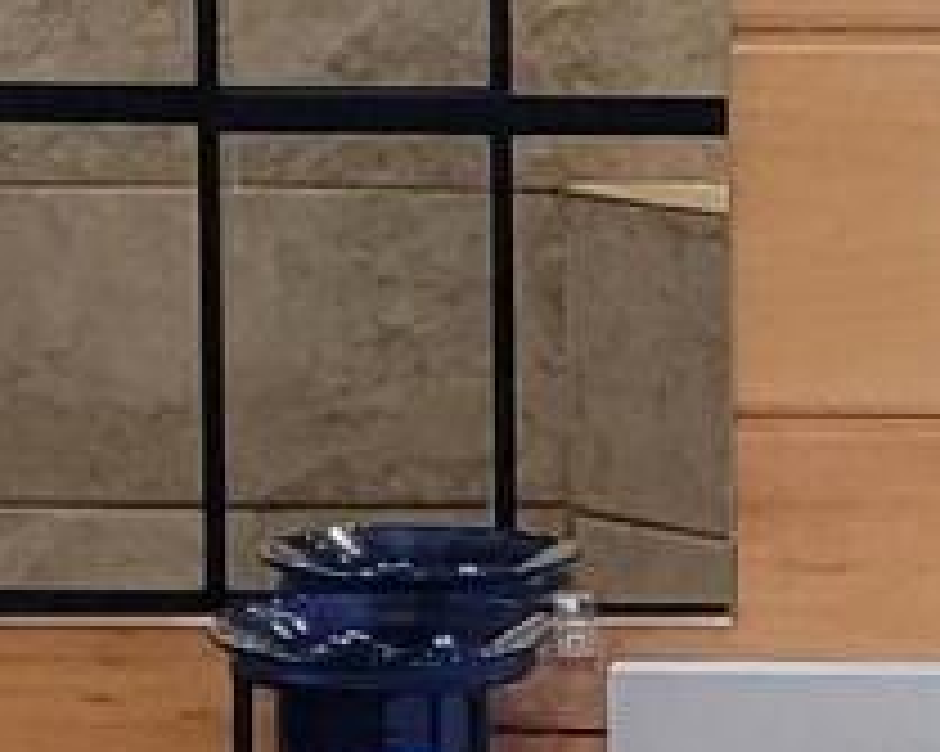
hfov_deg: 7.9
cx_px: 1124
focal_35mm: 243
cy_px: 450
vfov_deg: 6.4
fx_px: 6757
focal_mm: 5.4
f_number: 1.8
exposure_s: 1/120
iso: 320
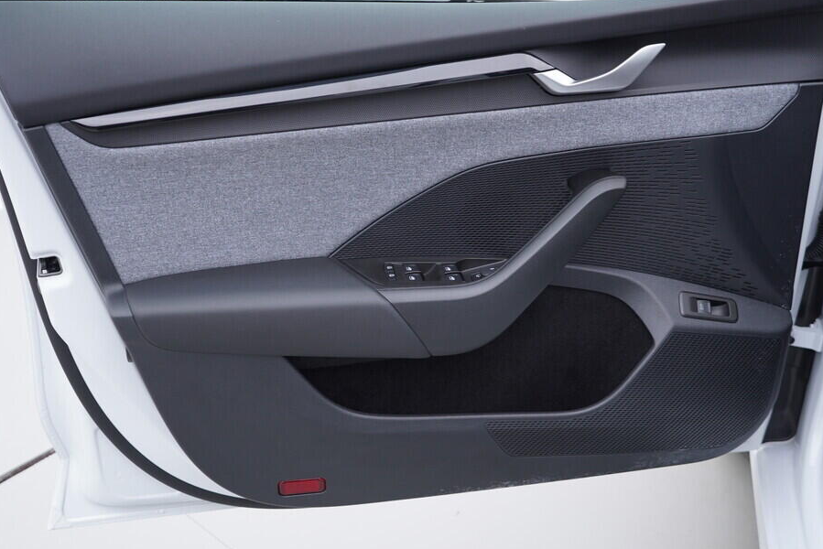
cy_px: 293
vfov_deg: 32.6
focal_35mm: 41
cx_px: 392
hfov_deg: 47.4
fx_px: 938
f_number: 3.2
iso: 125
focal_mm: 24
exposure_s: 1/50
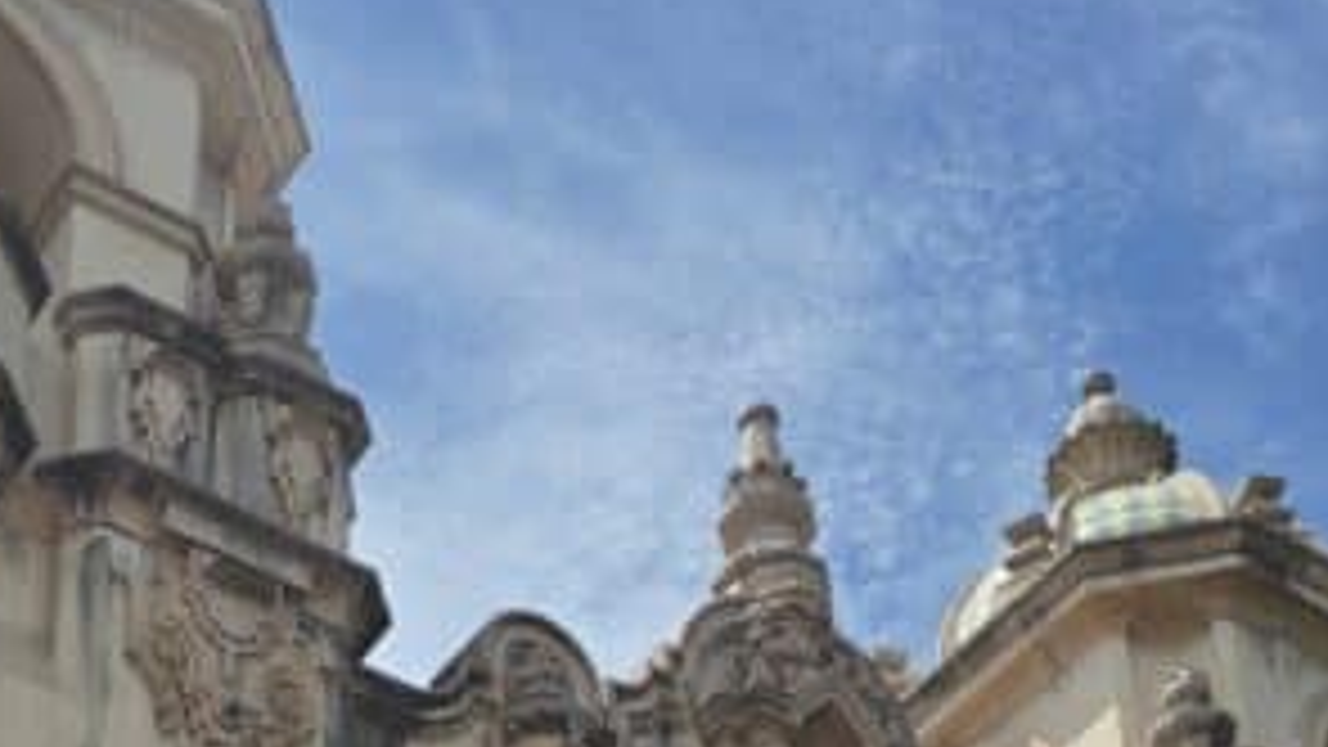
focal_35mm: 87
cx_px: 365
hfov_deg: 24.2
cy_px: 1413
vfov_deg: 12.5
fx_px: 3064
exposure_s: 1/7944
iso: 64
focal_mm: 6.3
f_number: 1.7
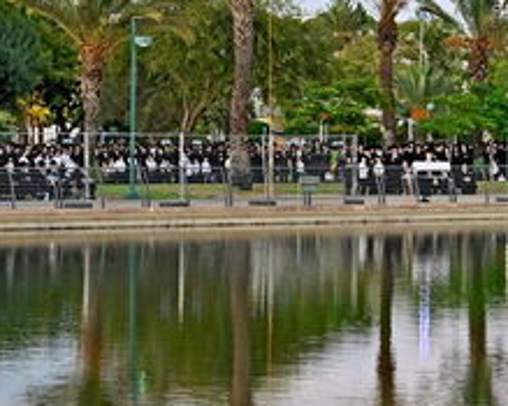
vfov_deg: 8.3
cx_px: 378
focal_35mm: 185
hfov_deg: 10.4
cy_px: 167
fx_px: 2780
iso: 1000
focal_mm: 72
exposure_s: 1/250
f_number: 2.8
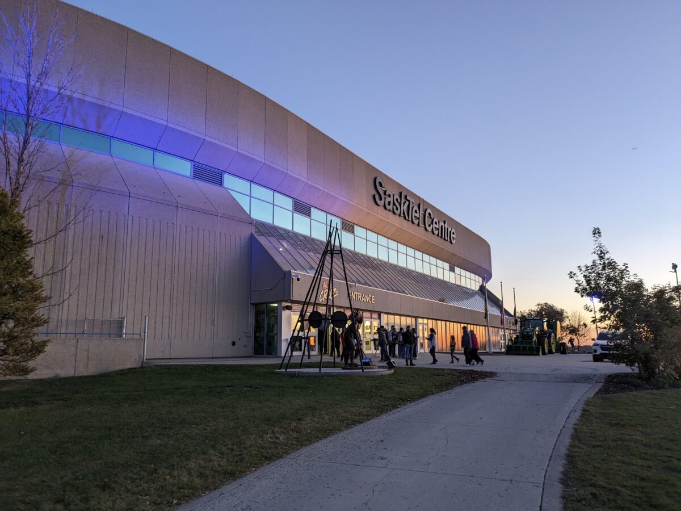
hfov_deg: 65.3
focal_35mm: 27
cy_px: 256
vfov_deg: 51.4
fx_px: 531
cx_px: 340
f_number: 1.73
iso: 101
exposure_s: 1/40
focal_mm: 4.38
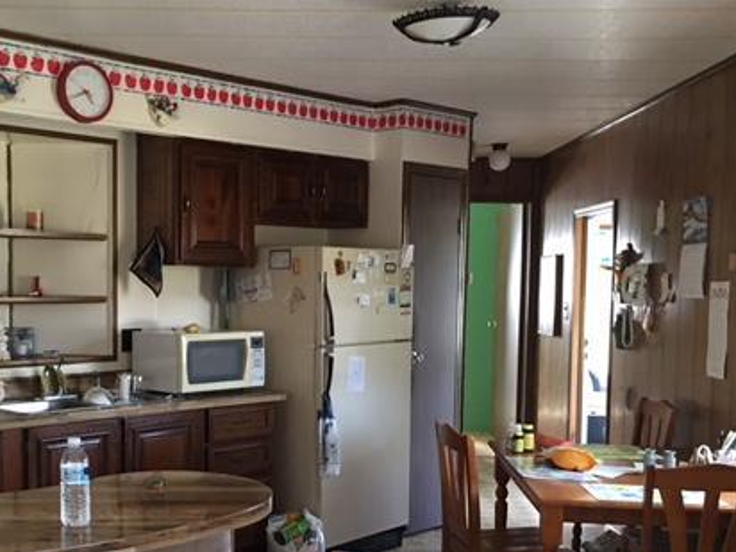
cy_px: 372
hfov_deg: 41.8
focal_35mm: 45
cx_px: 286
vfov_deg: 31.9
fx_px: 957
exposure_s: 1/4
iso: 50
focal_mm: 4.15
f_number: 2.2
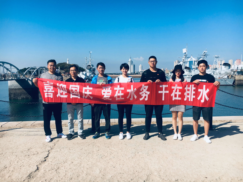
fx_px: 204
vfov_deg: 48.2
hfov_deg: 61.7
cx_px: 122
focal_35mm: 29
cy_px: 91
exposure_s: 1/2024
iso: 25
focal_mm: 4.15
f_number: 2.2
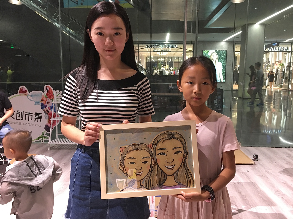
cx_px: 146
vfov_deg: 48.2
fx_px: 245
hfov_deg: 61.7
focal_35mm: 29
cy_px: 110
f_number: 2.2
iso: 80
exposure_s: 1/17
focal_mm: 4.15
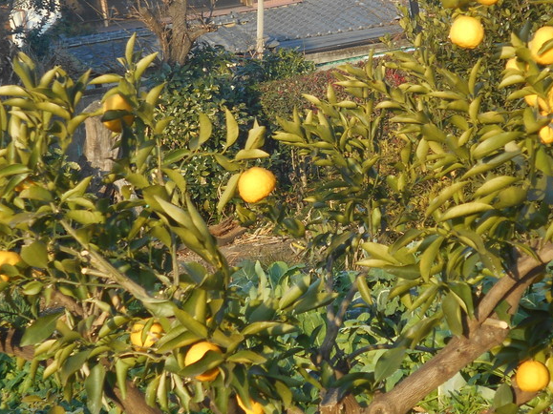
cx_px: 291
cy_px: 99
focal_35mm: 115
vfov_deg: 12.8
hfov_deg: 17.1
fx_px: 1837
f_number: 5.3
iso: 80
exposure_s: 1/125
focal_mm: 11.6
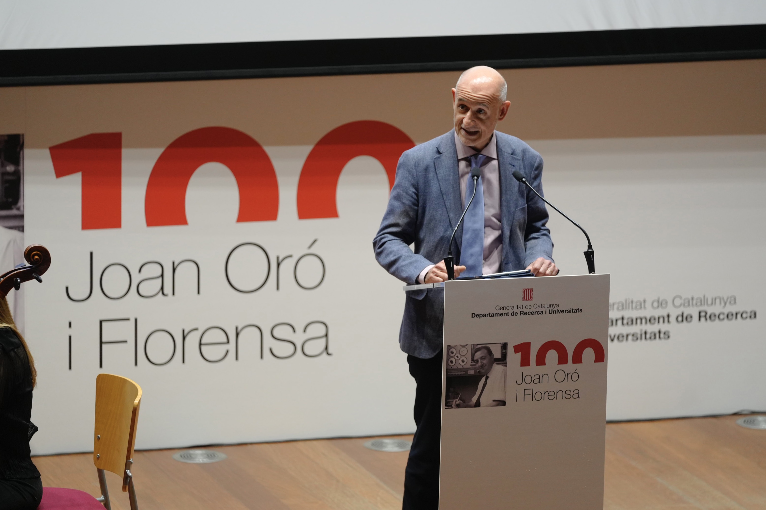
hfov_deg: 10.3
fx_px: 4255
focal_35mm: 200
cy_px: 255
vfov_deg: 6.9
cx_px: 383
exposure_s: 1/100
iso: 2000
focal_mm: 200
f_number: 2.8
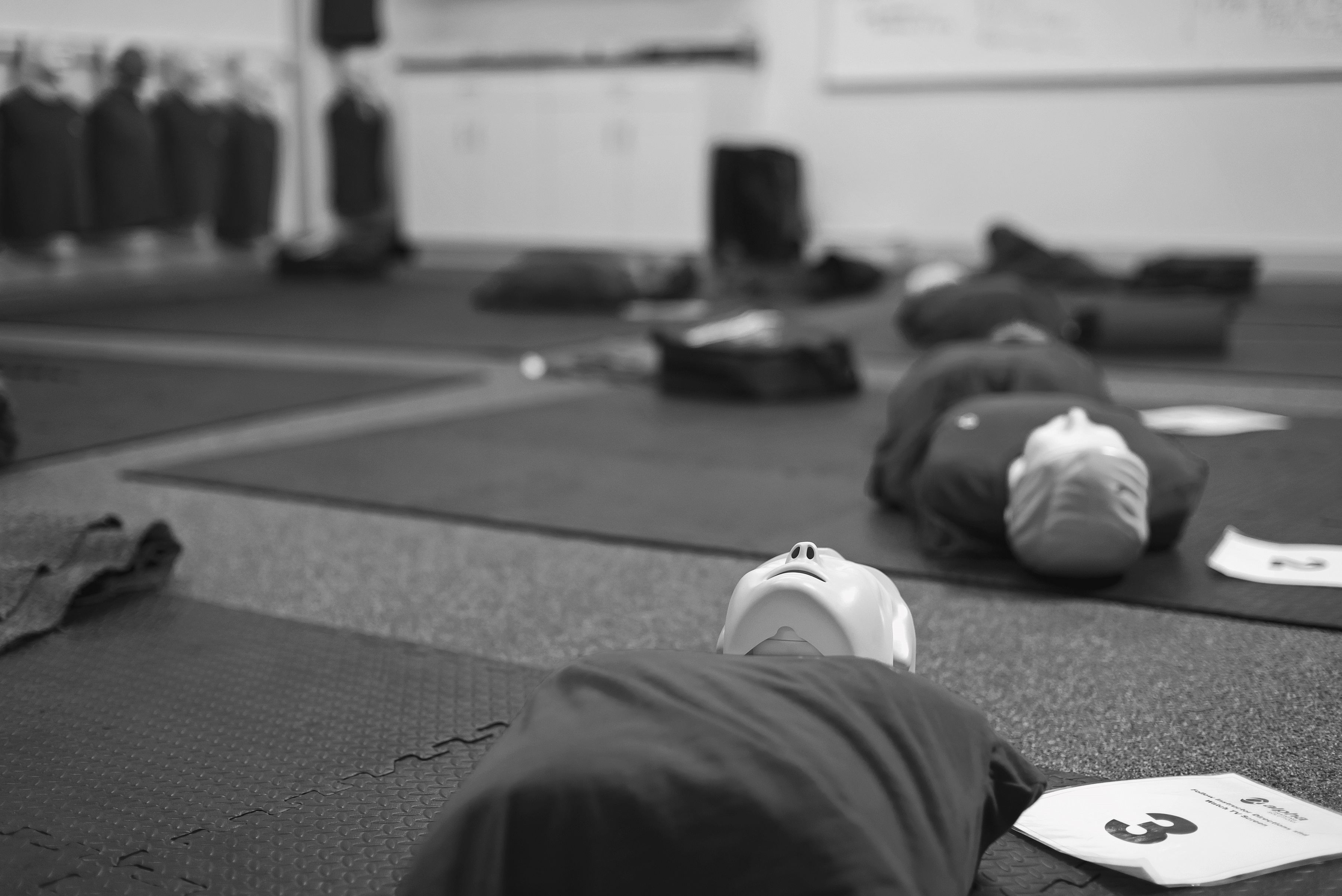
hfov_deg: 39.6
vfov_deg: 27.0
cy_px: 448
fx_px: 1865
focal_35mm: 50
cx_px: 671
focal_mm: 50
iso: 640
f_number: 2.5
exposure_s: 1/250
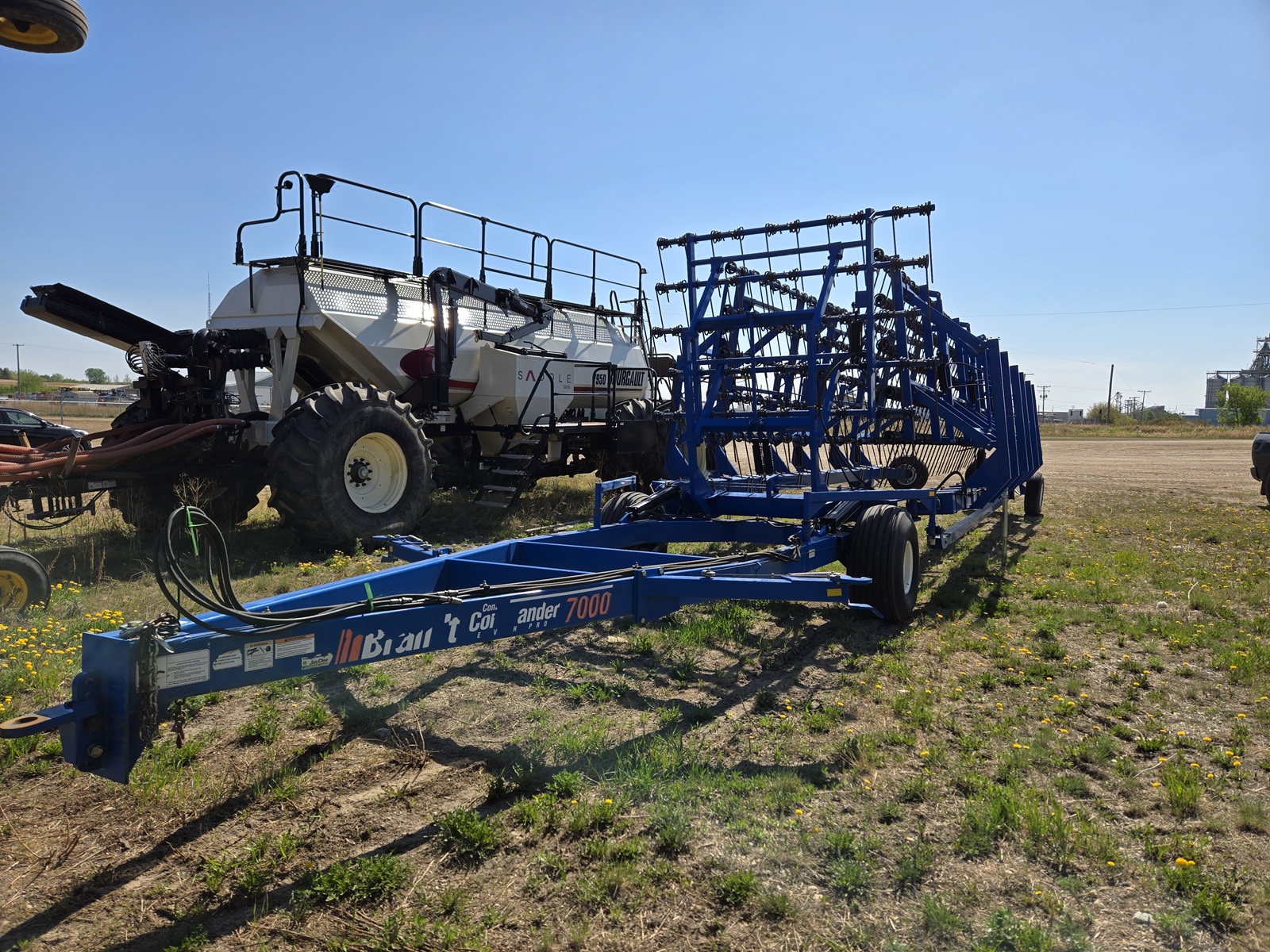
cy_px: 476
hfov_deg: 73.9
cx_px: 635
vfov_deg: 58.9
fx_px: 844
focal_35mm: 23
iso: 25
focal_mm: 5.4
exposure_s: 1/2423
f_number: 1.8
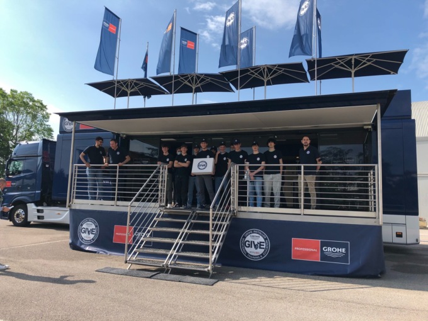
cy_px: 160
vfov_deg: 49.7
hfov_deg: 63.4
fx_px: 346
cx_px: 214
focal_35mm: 28
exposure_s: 1/1372
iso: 20
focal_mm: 3.99
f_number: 1.8
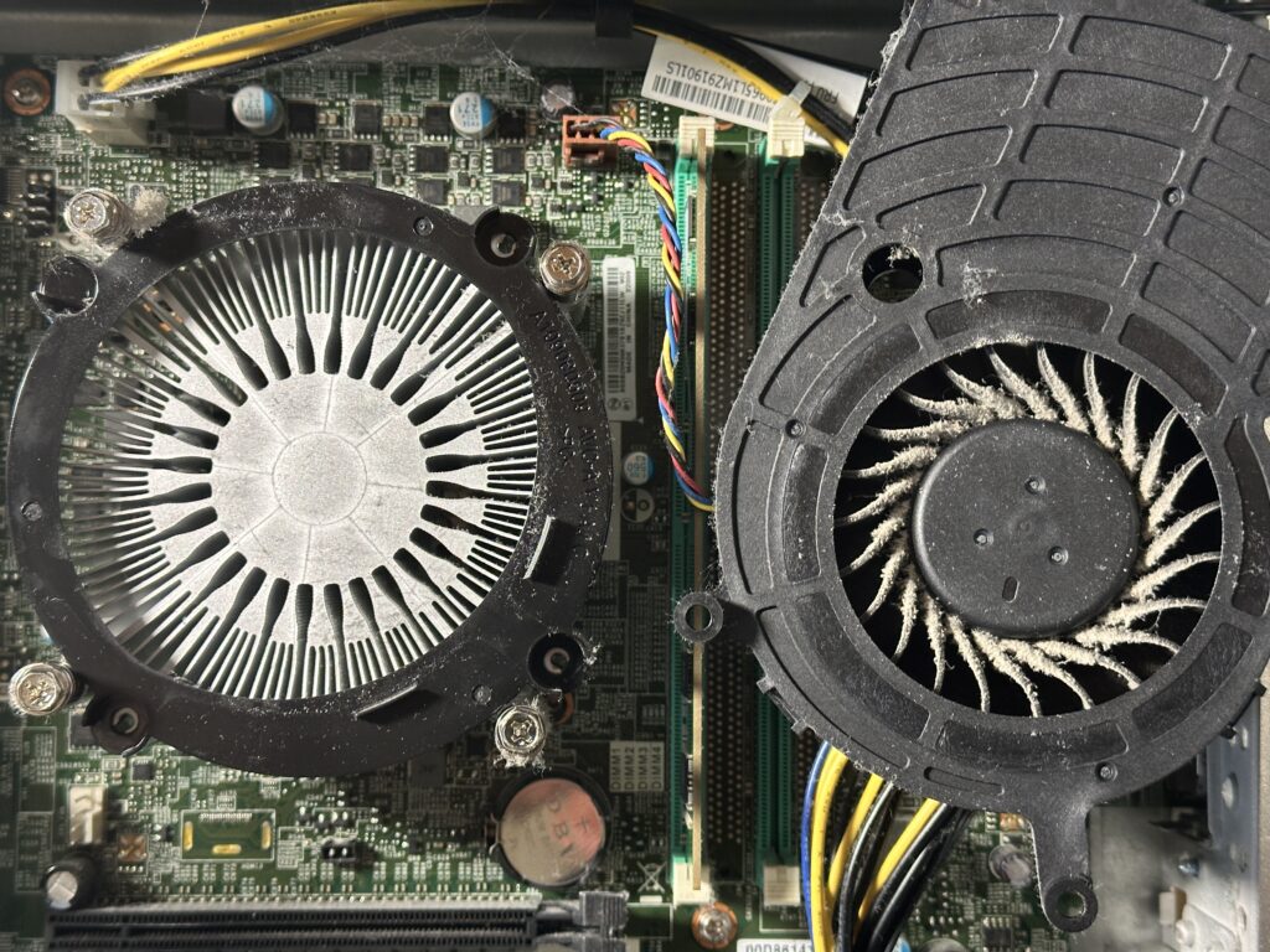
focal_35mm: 48
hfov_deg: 39.7
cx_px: 635
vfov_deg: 30.3
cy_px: 476
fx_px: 1761
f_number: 1.78
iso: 200
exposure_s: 1/33
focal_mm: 6.86
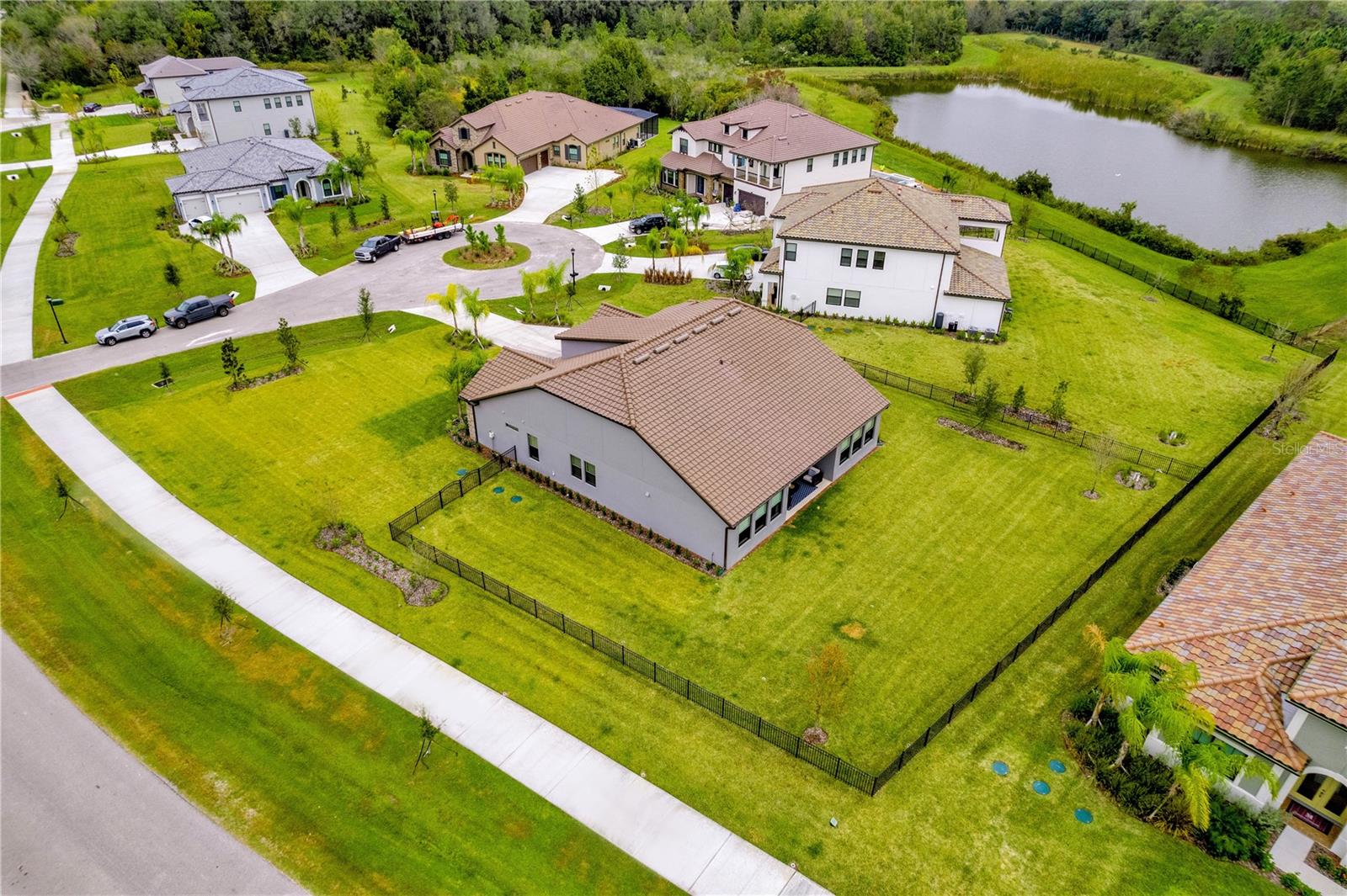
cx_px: 674
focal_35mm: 22
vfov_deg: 57.2
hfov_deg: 78.6
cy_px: 448
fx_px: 823
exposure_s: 1/640
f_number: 2.8
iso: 130
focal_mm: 8.38
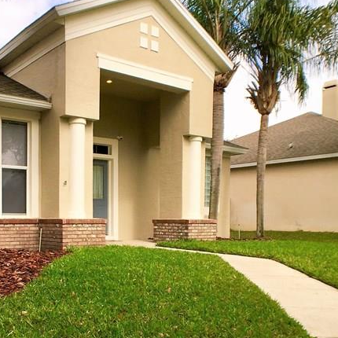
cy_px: 230
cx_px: 93
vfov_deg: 28.0
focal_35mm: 61
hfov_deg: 27.8
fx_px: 674
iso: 32
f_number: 2.2
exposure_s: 1/1276
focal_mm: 4.15
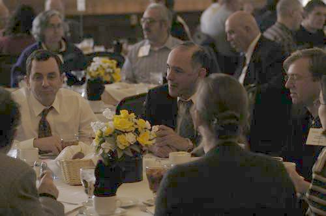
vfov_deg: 11.4
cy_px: 108
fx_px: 1085
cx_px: 163
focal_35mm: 120
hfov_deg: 17.1
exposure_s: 1/200
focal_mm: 80
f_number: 3.5
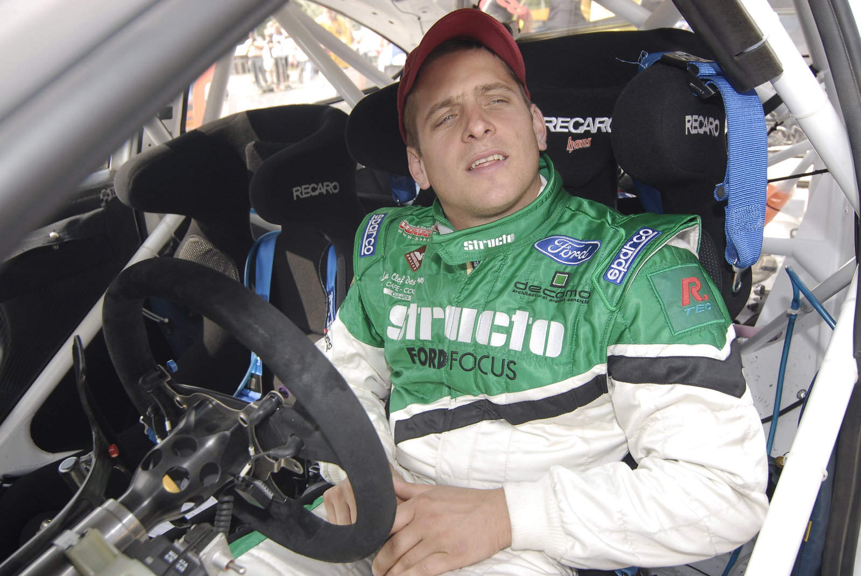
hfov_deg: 61.9
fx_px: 718
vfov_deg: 43.7
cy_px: 288
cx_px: 430
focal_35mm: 30
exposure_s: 1/160
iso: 200
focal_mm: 20
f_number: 6.3
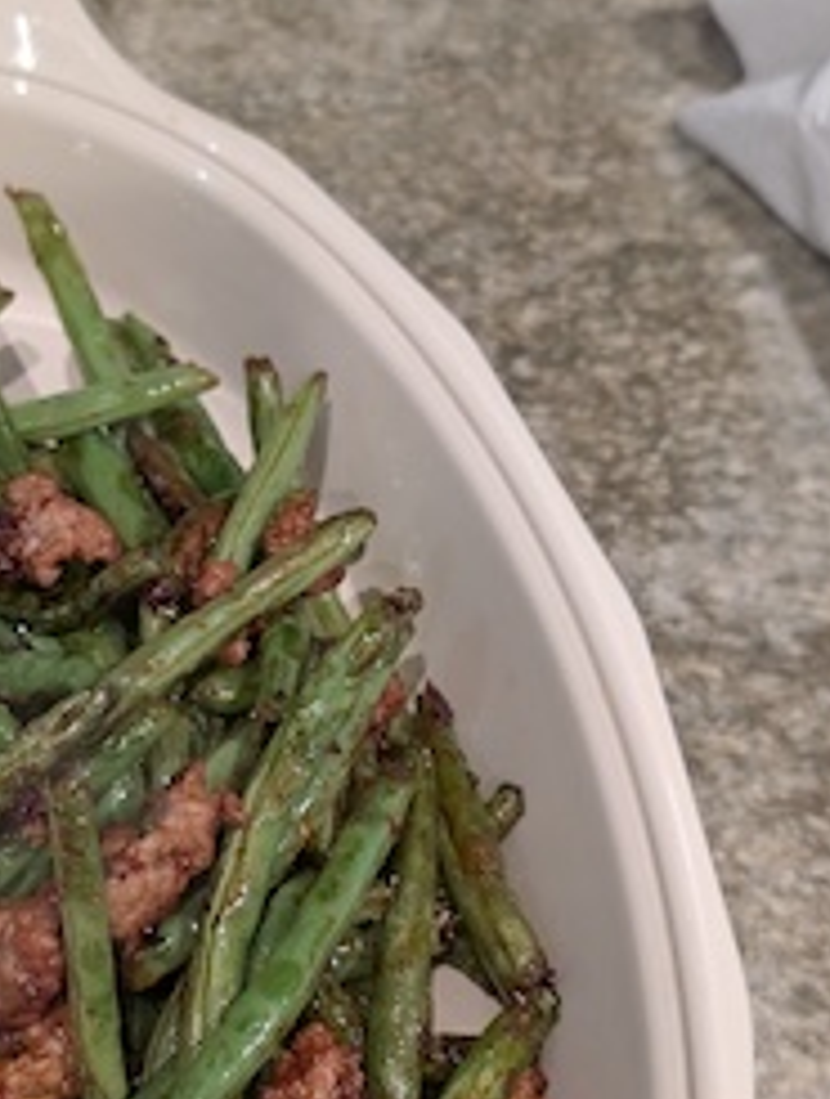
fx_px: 1655
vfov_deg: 36.7
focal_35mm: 52
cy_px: 603
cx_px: 278
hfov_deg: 28.0
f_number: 1.68
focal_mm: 6.9
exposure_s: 1/120
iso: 632
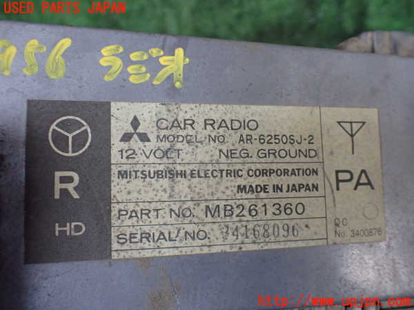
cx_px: 207
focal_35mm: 30
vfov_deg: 46.8
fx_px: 359
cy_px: 155
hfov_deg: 60.0
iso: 500
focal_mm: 5.4
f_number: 2.3
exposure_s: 1/125
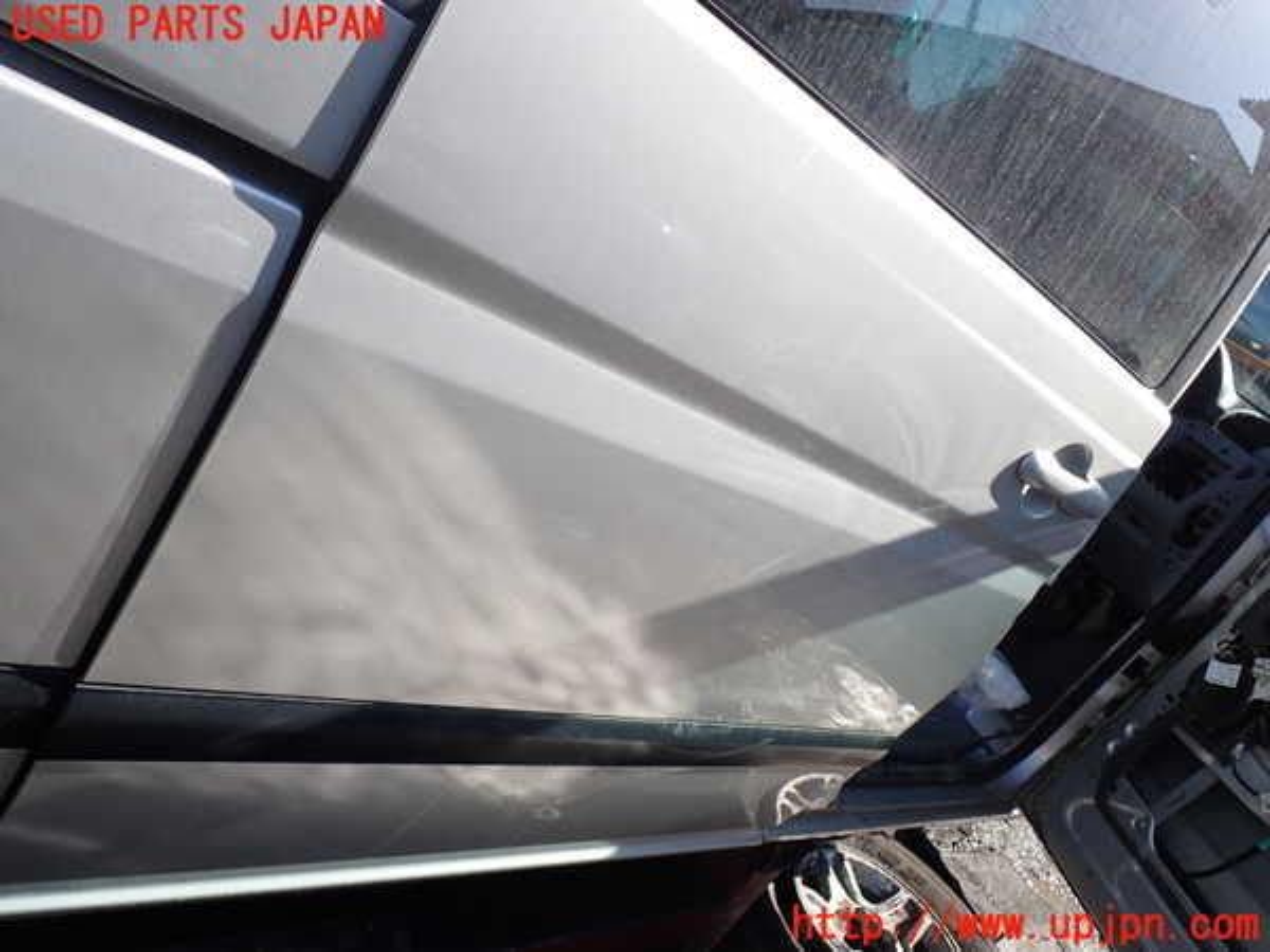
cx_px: 635
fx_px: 1101
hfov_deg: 60.0
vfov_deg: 46.8
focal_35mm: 30
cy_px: 476
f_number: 3.2
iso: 100
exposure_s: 1/640
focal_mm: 5.4
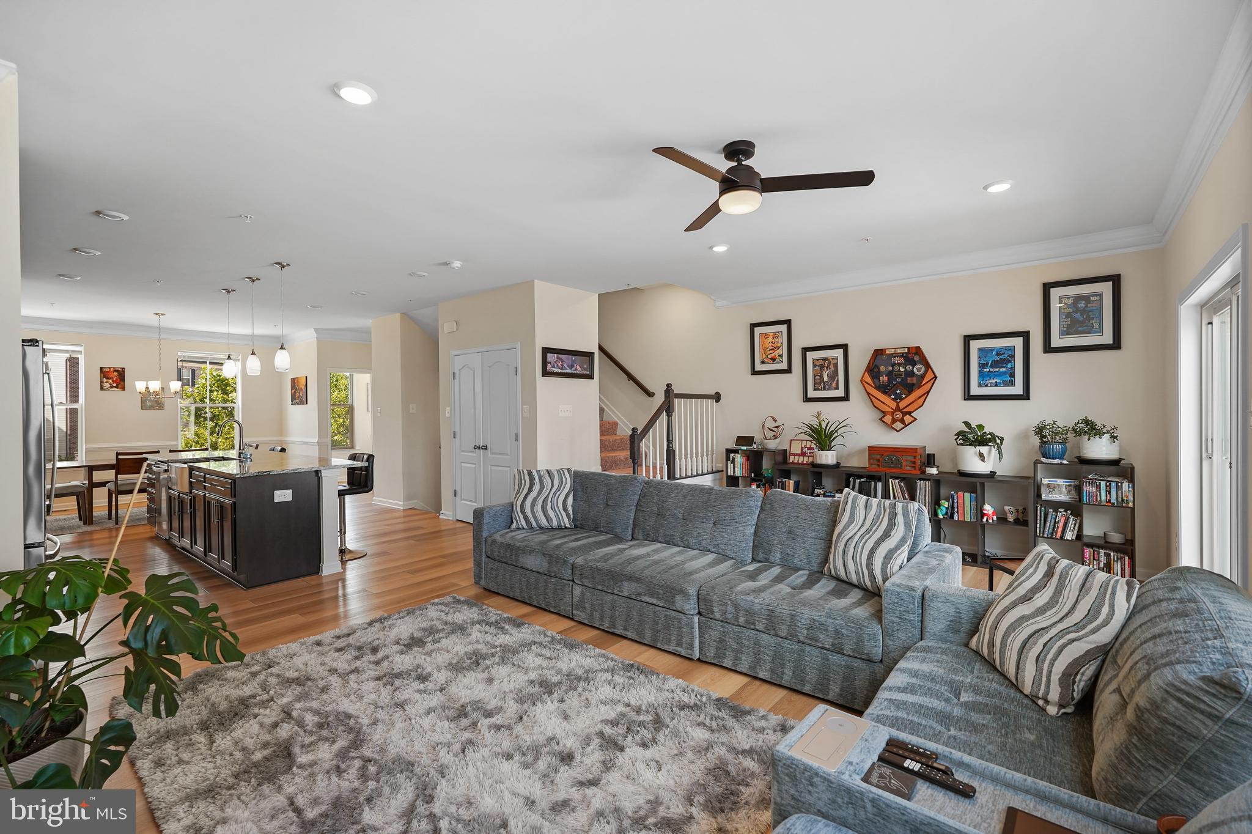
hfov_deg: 96.8
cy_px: 417
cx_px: 626
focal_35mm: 16
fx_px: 556
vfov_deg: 73.7
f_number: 4
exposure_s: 1/30
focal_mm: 16
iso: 400
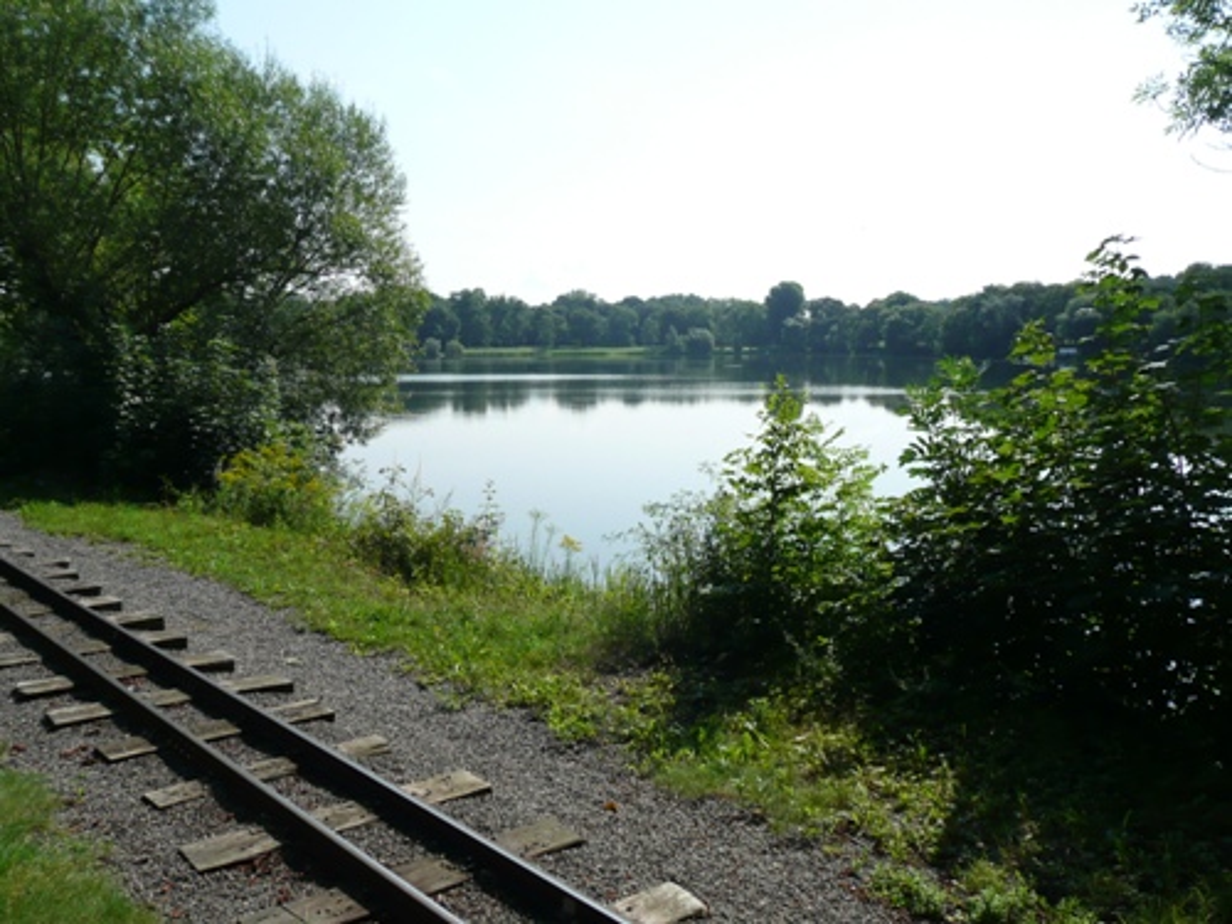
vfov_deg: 46.8
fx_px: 1068
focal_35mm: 30
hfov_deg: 60.0
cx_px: 616
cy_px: 462
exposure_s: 1/800
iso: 100
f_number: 3.4
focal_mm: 4.9
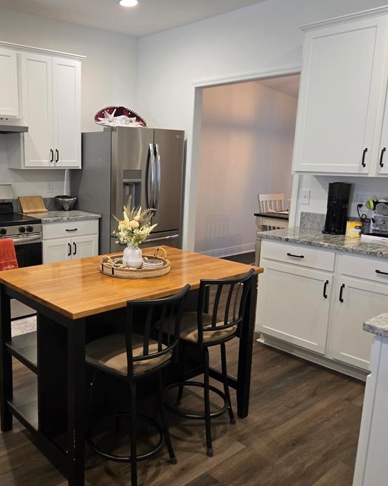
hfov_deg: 45.8
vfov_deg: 57.2
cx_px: 109
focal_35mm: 31
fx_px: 445
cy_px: 244
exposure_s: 1/120
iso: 500
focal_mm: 5.4
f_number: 1.8
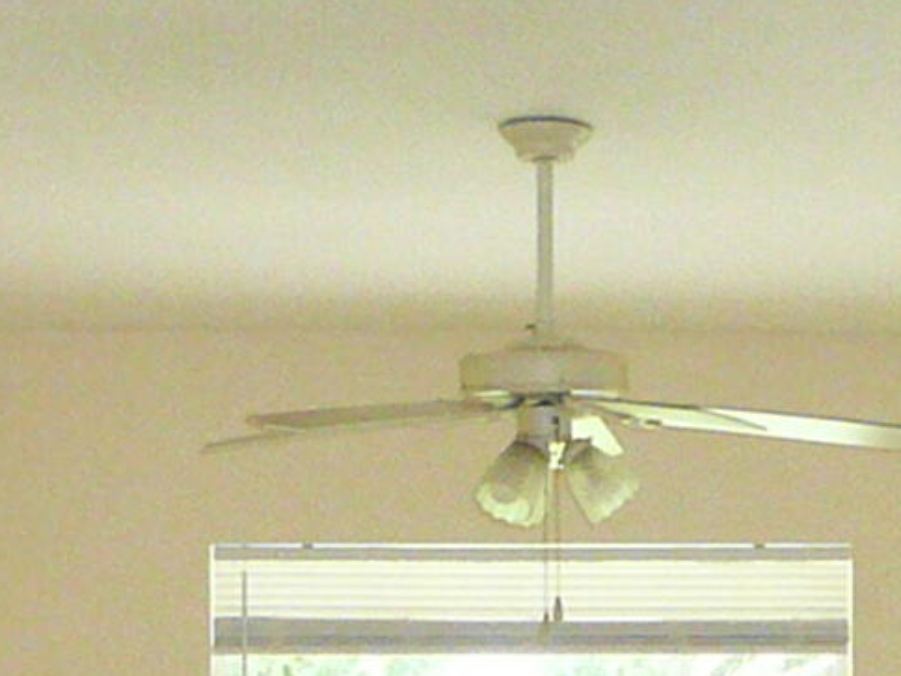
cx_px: 320
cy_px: 1264
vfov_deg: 7.7
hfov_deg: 10.7
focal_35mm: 185
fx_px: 4815
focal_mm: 5.2
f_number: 2.8
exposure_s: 1/30
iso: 400
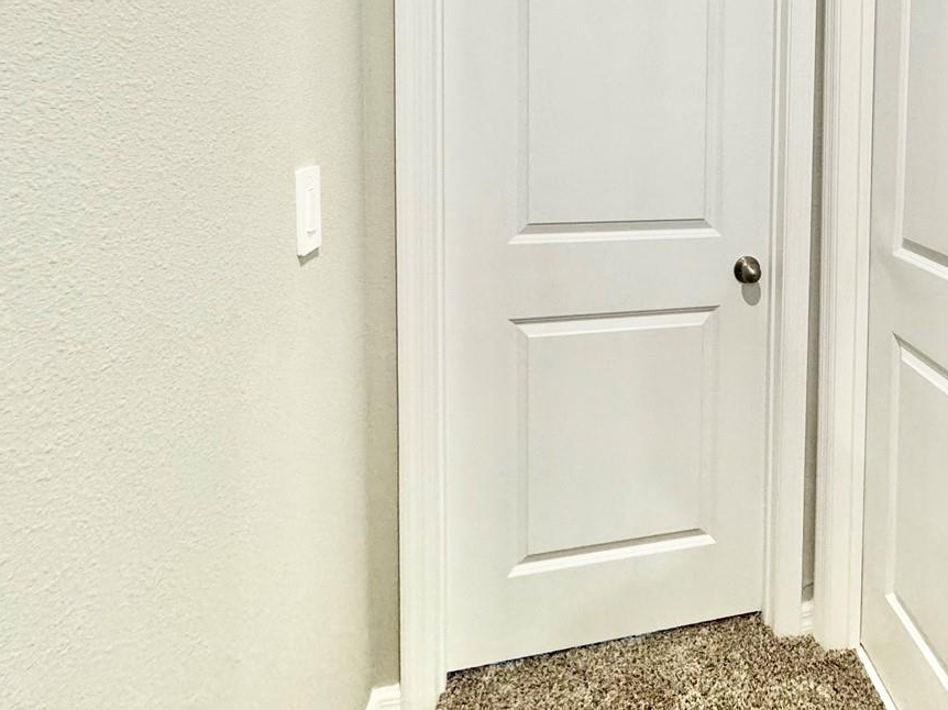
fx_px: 712
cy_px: 140
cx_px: 771
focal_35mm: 26
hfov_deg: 61.3
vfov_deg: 49.8
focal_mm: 2.22
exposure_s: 1/120
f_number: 2.2
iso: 250
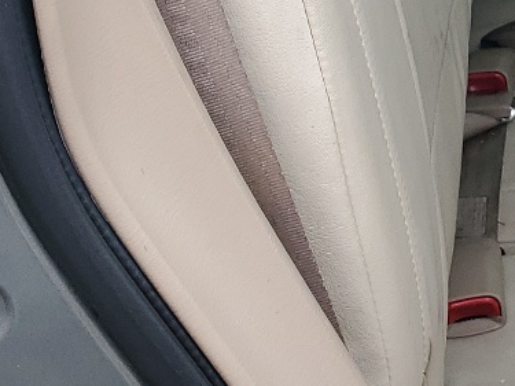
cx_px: 758
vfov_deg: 12.7
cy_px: -176
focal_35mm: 111
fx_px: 1651
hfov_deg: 16.3
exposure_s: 1/128
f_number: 1.5
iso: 50
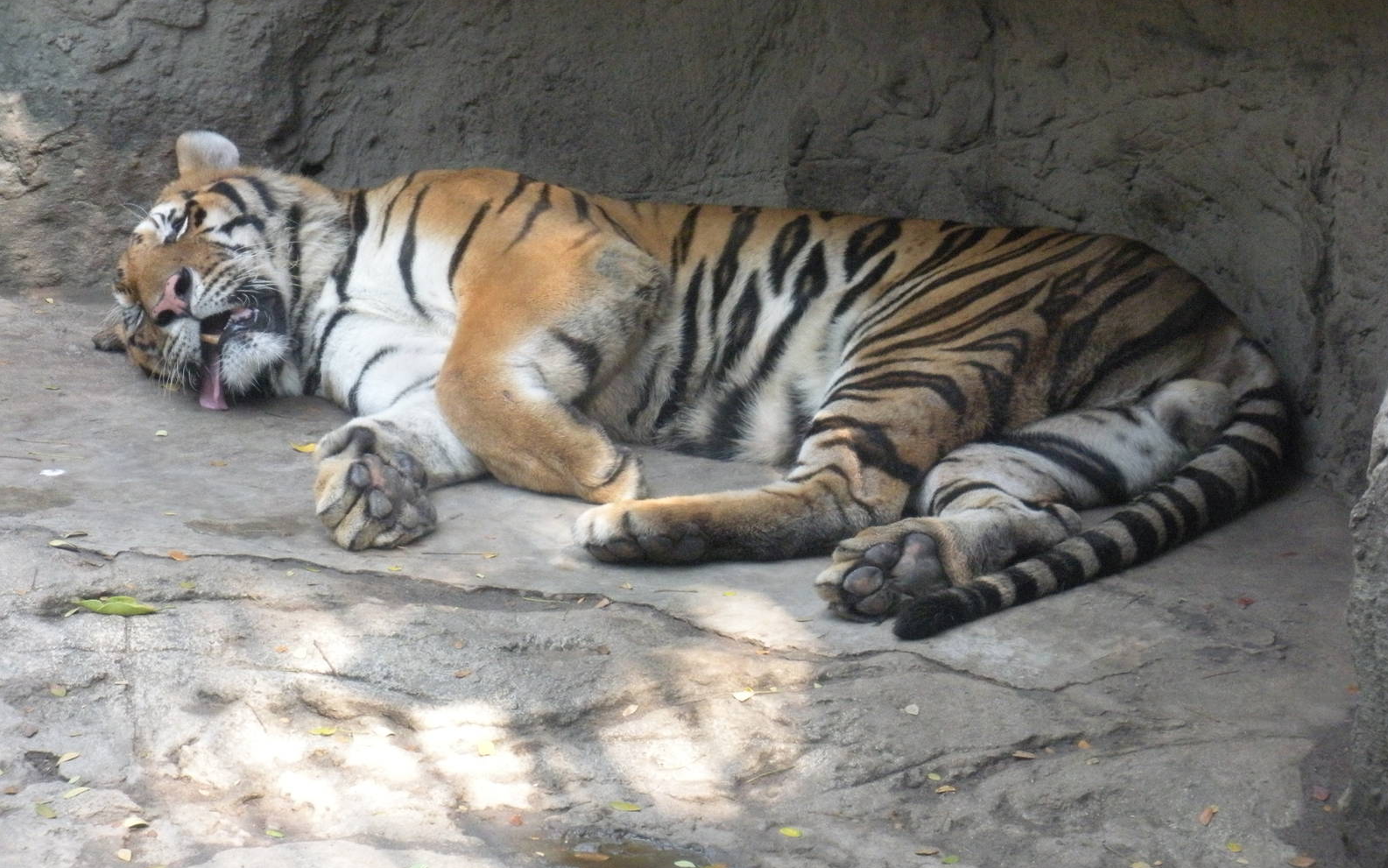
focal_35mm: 107
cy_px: 401
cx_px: 700
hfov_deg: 19.5
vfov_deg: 12.2
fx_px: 4048
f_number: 5
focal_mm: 17.4
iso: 400
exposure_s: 1/103
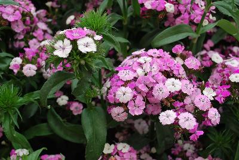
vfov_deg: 30.9
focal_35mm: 44
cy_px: 80
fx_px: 289
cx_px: 120
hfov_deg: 44.9
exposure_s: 1/125
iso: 125
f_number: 5.6
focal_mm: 29
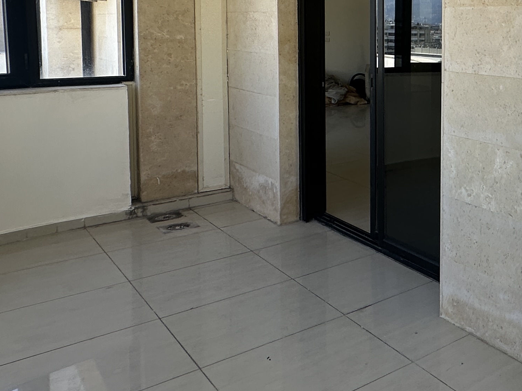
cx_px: 601
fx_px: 573
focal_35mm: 38
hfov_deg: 38.5
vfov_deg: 36.3
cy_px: 70
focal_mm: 2.22
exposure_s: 1/146
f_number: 2.2
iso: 40
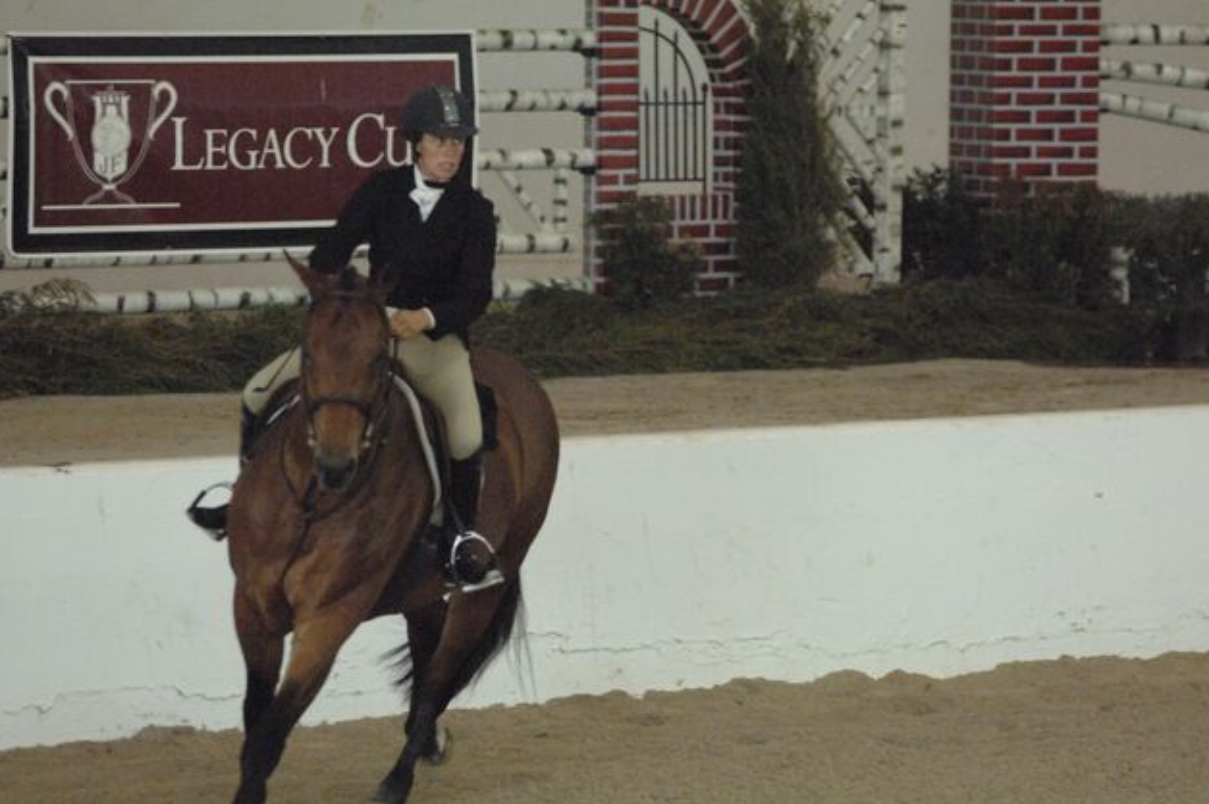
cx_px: 607
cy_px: 396
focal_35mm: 253
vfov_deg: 5.4
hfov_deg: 8.2
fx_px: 8473
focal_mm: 165
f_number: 2.8
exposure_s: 1/320
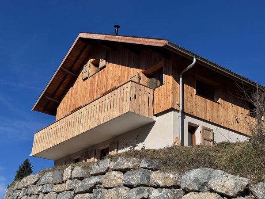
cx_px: 132
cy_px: 100
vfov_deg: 30.3
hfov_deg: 39.7
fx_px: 367
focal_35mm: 48
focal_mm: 6.76
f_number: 1.78
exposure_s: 1/9009
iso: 64
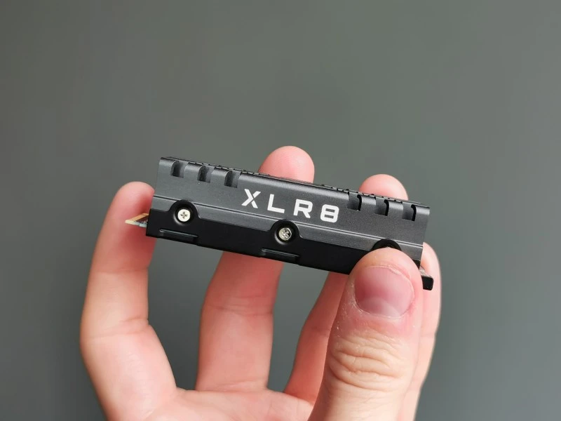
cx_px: 280
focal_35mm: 42
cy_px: 210
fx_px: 681
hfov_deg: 44.8
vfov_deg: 34.3
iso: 64
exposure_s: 1/100
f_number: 1.6
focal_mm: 5.56
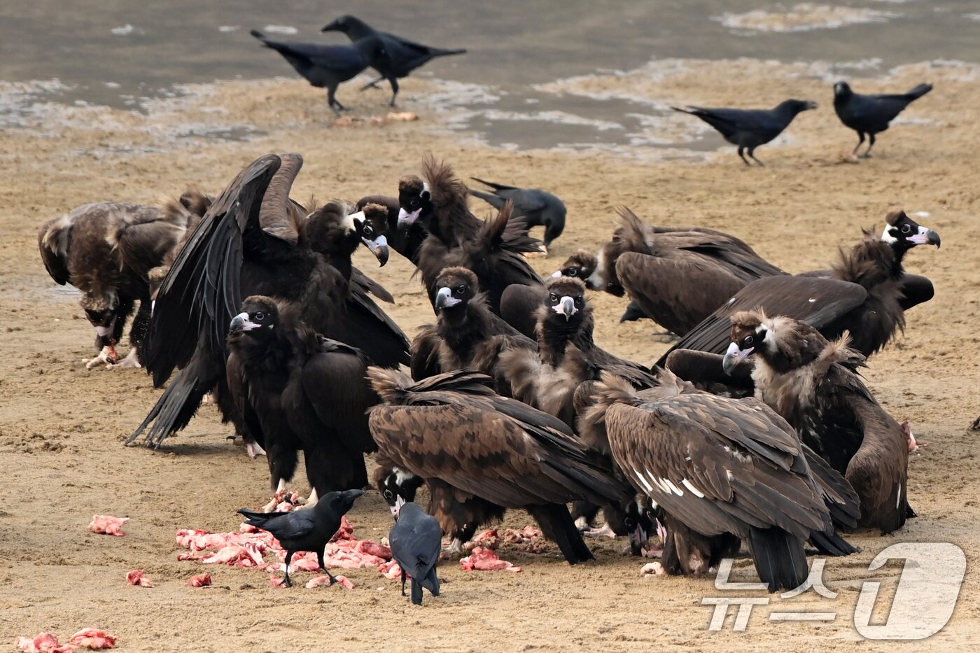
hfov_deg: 3.0
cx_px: 490
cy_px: 326
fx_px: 18508
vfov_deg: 2.0
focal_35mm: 680
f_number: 6.3
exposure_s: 1/1000
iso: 640
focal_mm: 680
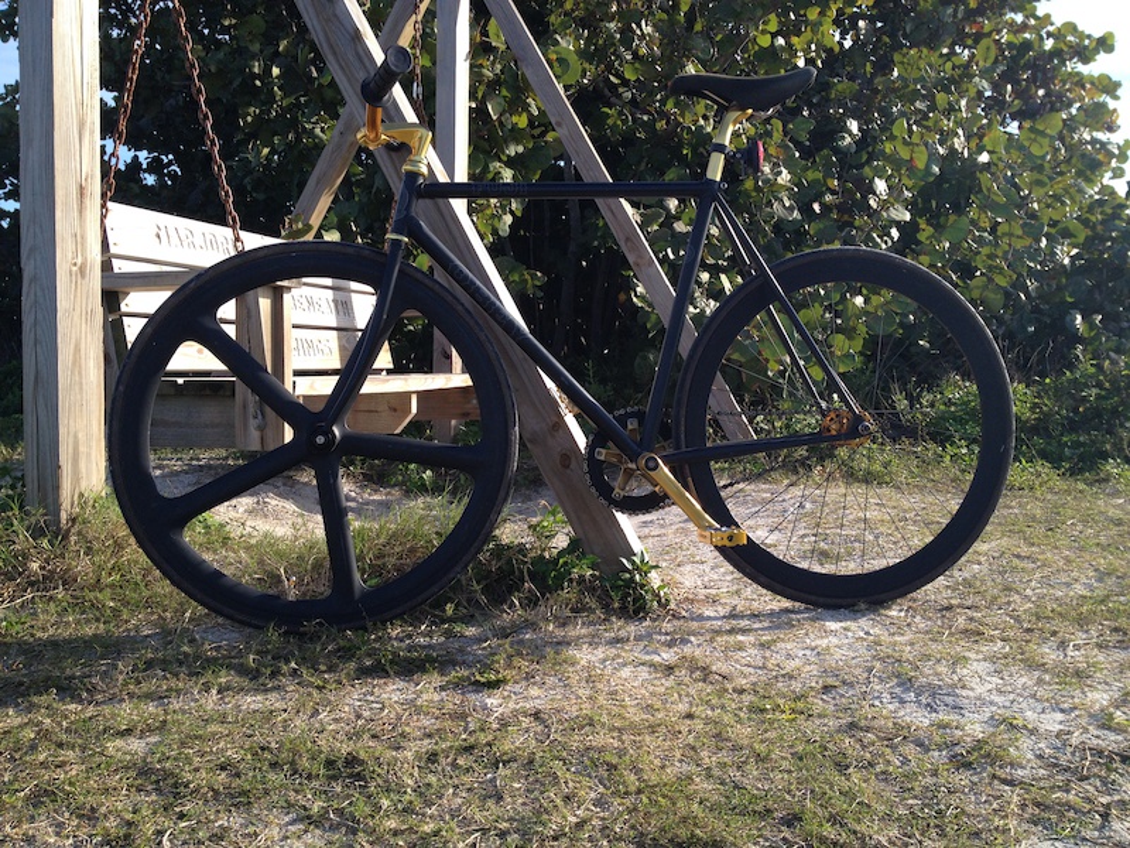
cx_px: 565
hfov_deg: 52.6
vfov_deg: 40.7
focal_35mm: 35
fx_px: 1143
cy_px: 424
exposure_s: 1/756
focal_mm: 4.28
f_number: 2.4
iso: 50
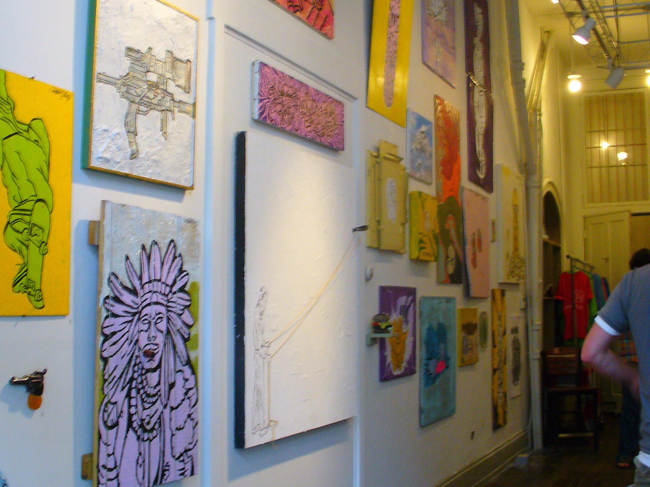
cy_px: 203
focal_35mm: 50
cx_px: 323
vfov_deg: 29.1
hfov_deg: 38.2
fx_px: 939
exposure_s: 1/25
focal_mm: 6.1
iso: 160
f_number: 2.8
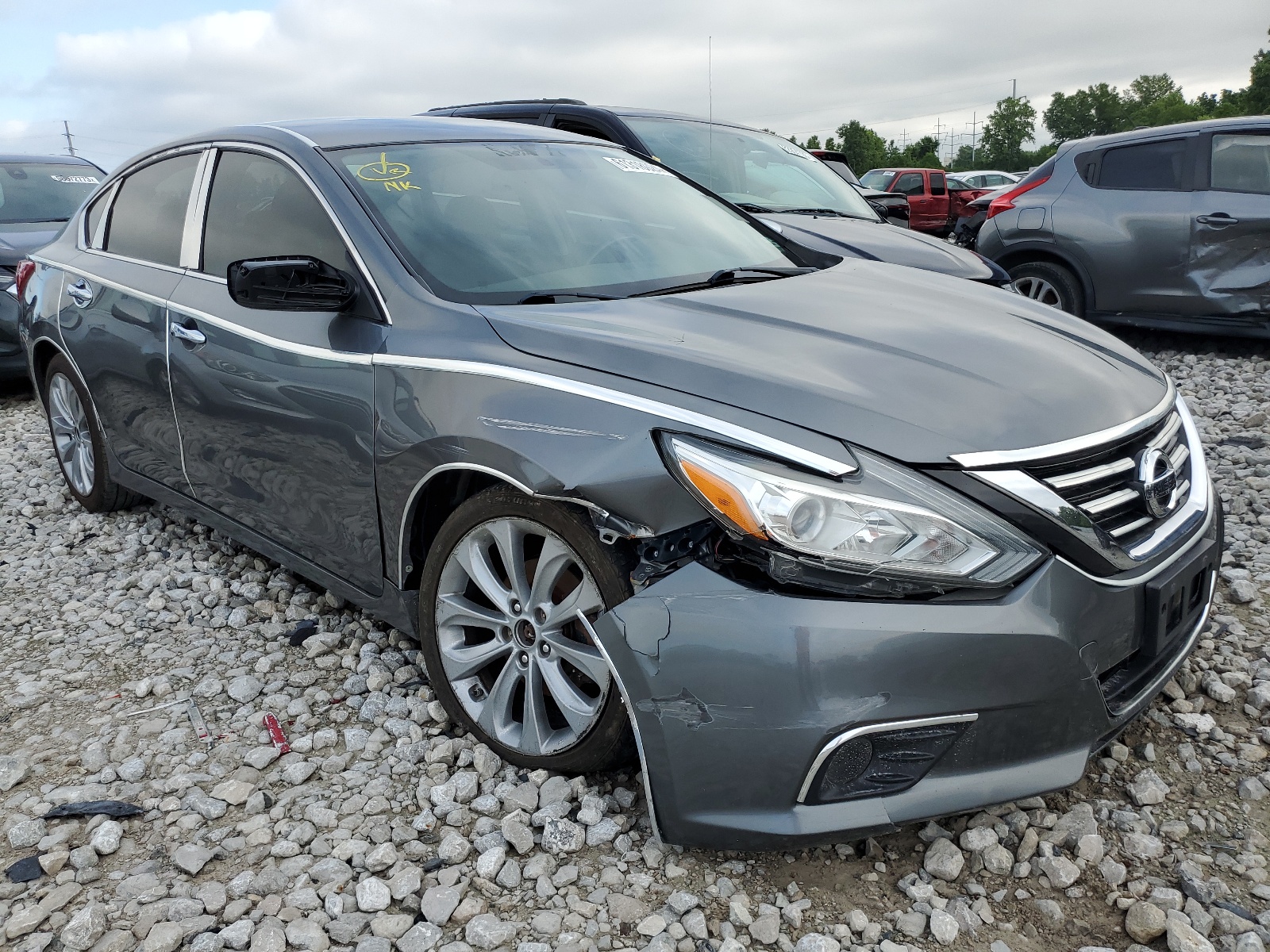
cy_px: 476
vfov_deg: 53.1
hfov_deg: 67.3
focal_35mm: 26
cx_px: 635
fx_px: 954
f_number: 1.5
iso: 50
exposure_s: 1/1250
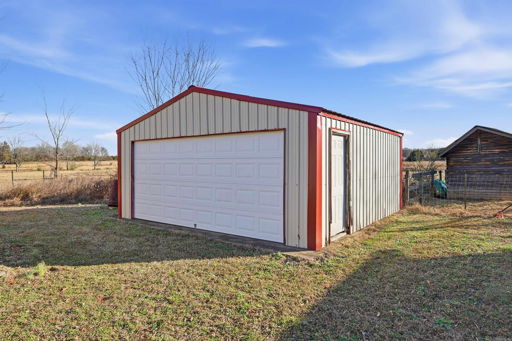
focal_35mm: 23
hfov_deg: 76.1
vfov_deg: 55.1
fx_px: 327
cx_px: 256
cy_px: 170
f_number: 9
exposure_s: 1/800
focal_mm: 23
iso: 250
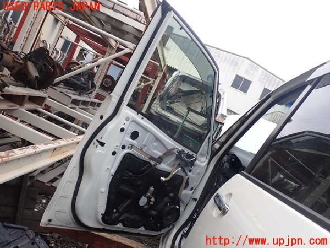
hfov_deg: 60.0
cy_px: 124
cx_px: 165
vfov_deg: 46.8
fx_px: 286
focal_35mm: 30
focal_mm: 5.4
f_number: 3.2
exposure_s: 1/400
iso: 100
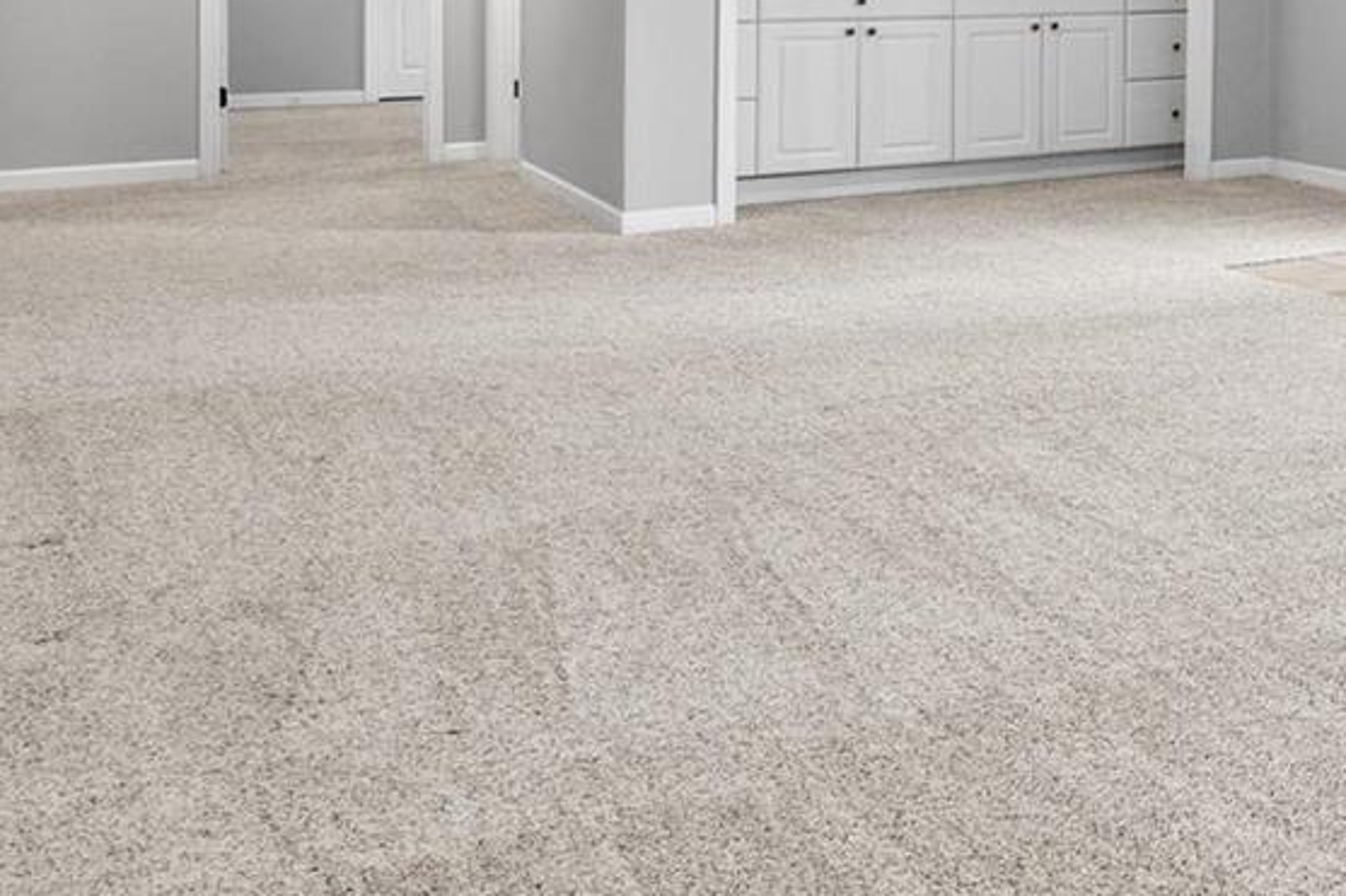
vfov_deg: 27.3
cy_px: -39
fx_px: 1719
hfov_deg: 32.8
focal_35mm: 46
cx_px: 1713
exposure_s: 1/6
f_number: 6.3
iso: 400
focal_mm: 8
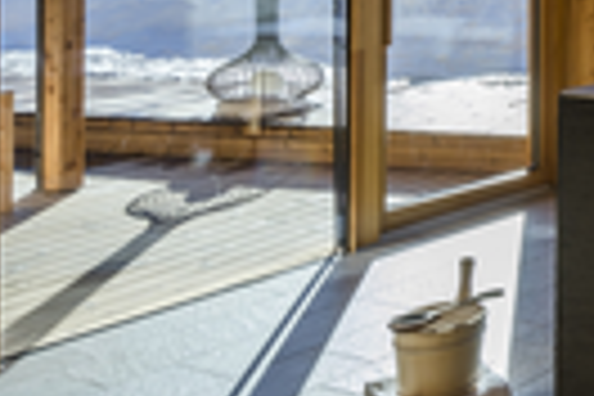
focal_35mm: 53
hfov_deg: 22.9
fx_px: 874
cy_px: 22
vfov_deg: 24.6
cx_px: 1040
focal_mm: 14
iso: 64
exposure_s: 1/40
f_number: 13
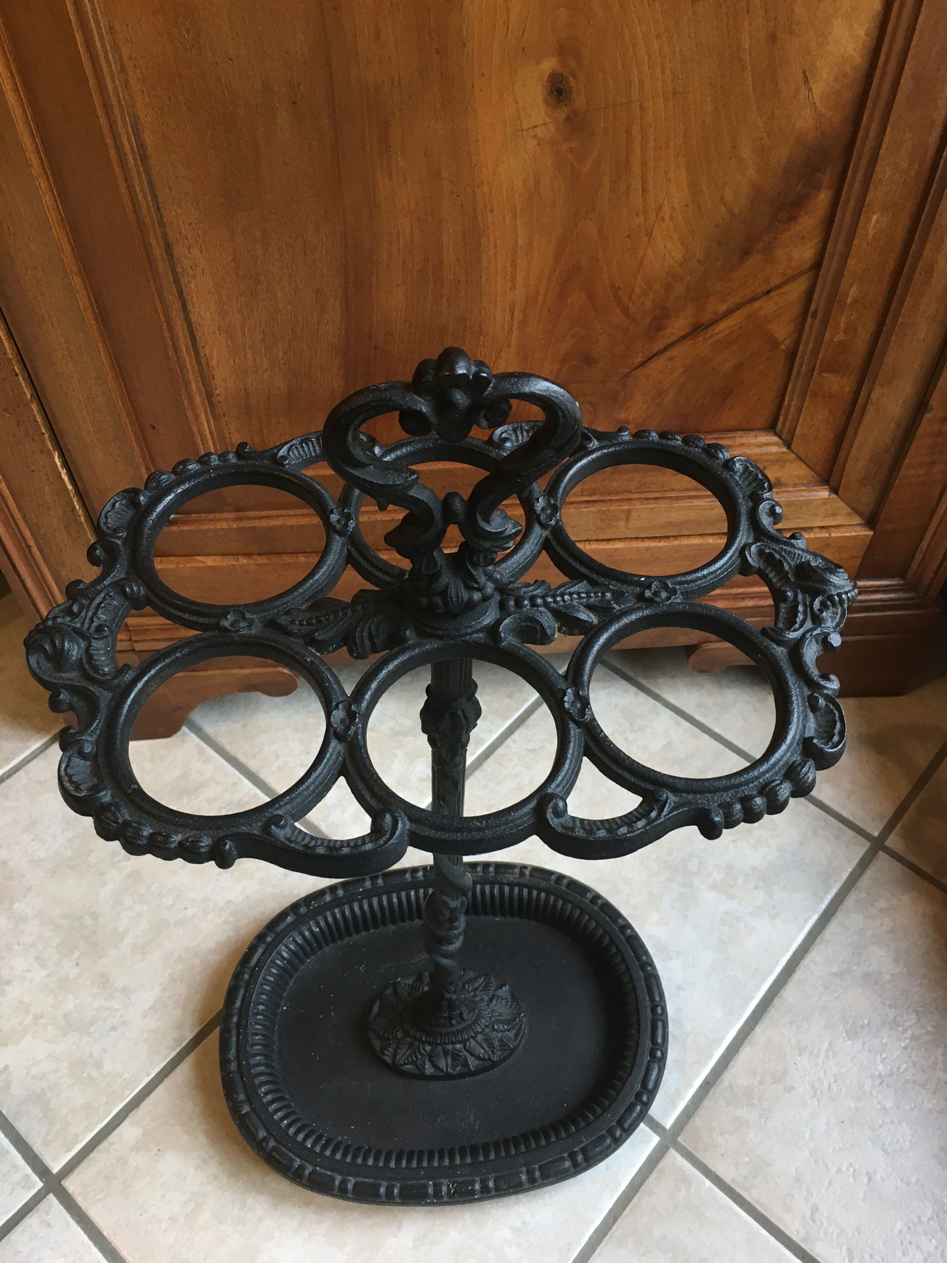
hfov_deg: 48.2
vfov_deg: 61.7
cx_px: 474
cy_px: 632
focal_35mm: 29
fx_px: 1058
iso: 80
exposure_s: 1/33
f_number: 2.2
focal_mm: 4.15
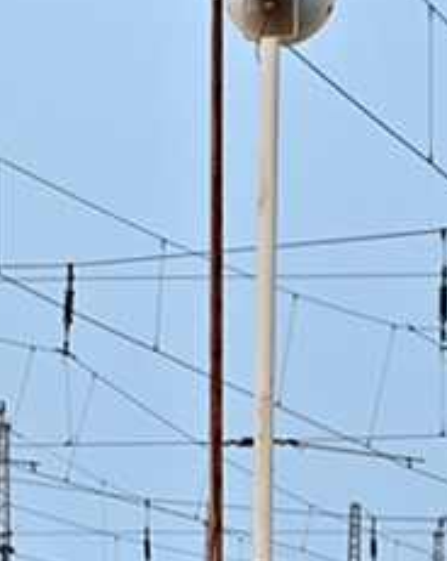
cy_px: 692
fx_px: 11391
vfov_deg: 2.8
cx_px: -236
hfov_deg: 2.2
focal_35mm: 687
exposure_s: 1/30
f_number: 8
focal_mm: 110
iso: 200
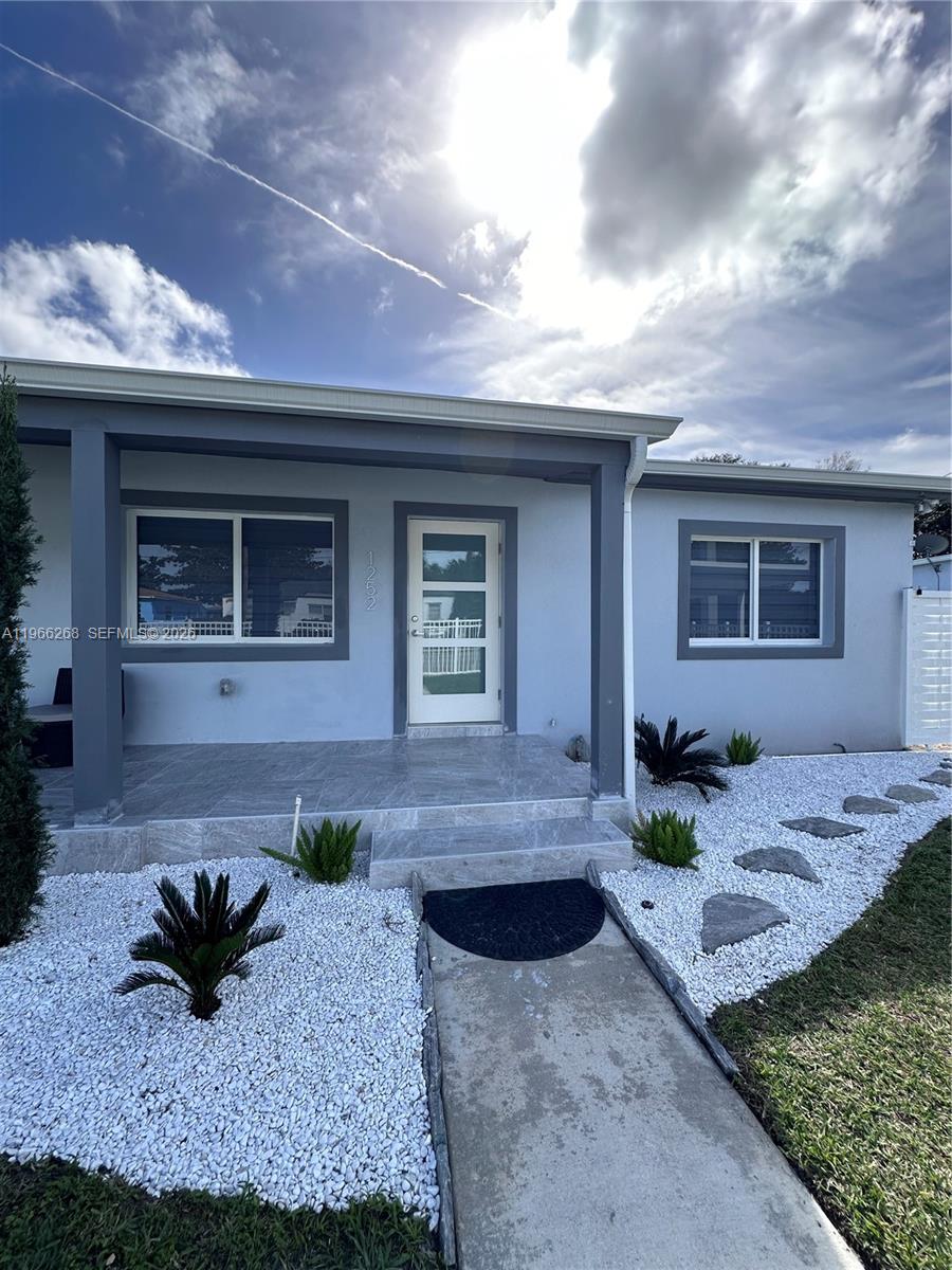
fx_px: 513
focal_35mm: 14
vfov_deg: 102.1
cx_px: 476
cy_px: 635
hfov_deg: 85.7
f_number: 2.2
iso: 40
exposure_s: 1/1082
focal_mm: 2.22
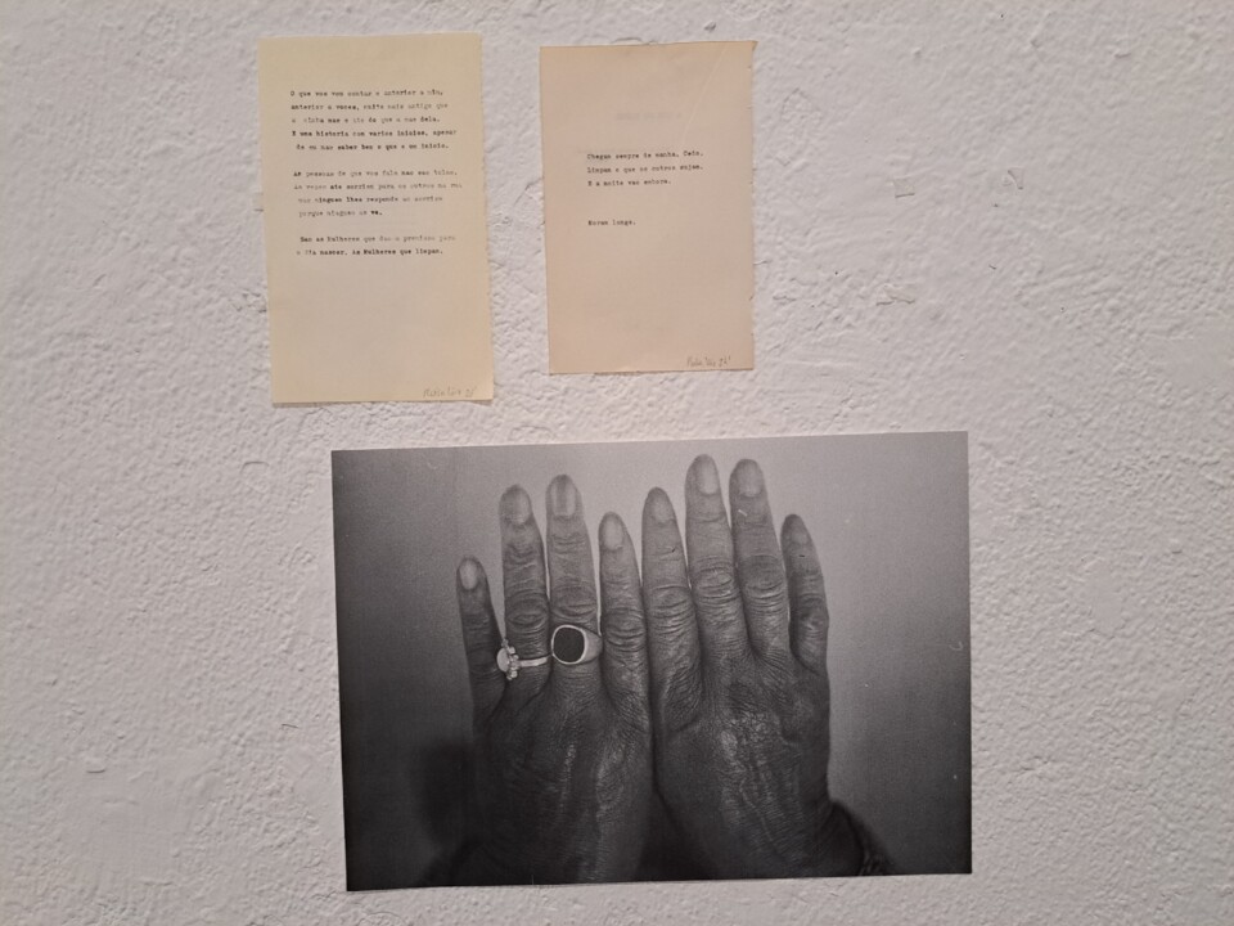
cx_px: 617
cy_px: 463
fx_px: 856
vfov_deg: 56.8
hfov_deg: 71.6
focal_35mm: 24
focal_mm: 5.23
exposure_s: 1/50
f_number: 1.8
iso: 320
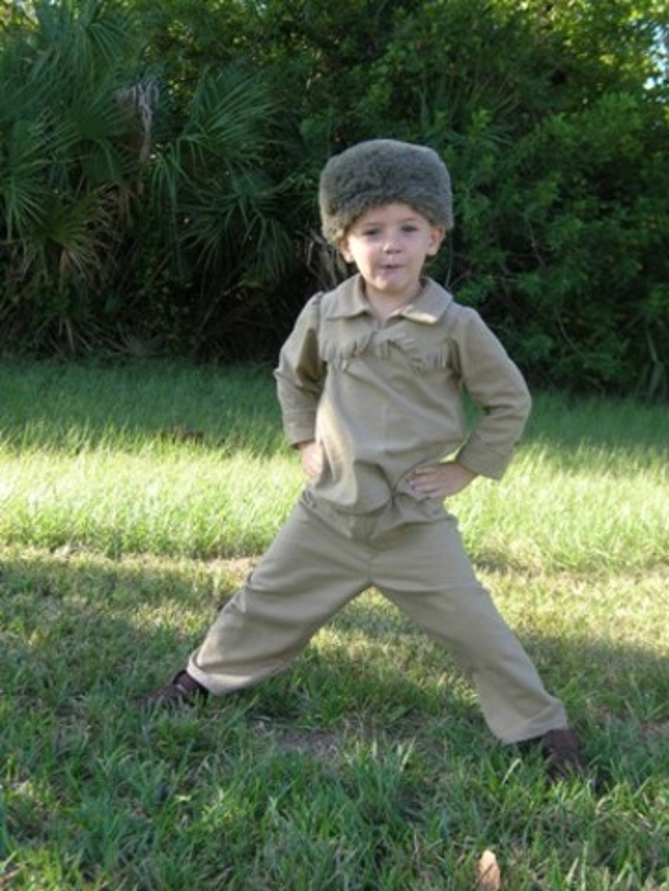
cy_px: 446
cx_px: 334
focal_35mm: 58
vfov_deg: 33.2
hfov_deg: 25.2
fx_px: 1495
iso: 50
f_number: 3.1
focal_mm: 9.6
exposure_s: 1/158
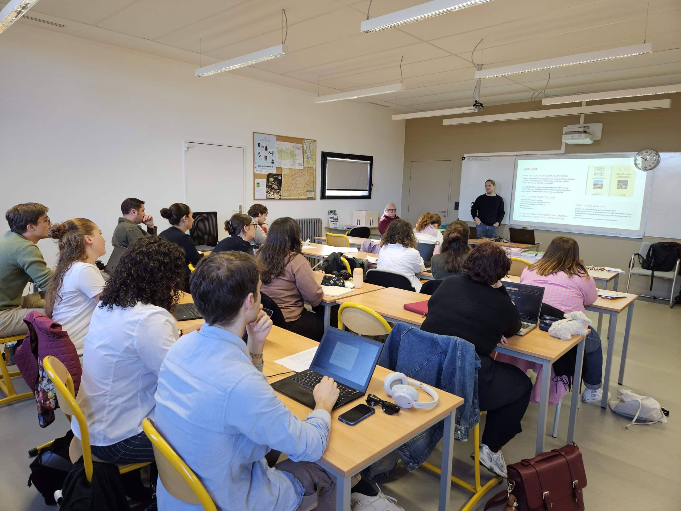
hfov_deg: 73.9
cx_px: 340
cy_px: 256
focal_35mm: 23
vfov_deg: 58.9
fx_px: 452
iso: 100
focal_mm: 5.4
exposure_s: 1/100
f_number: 1.8
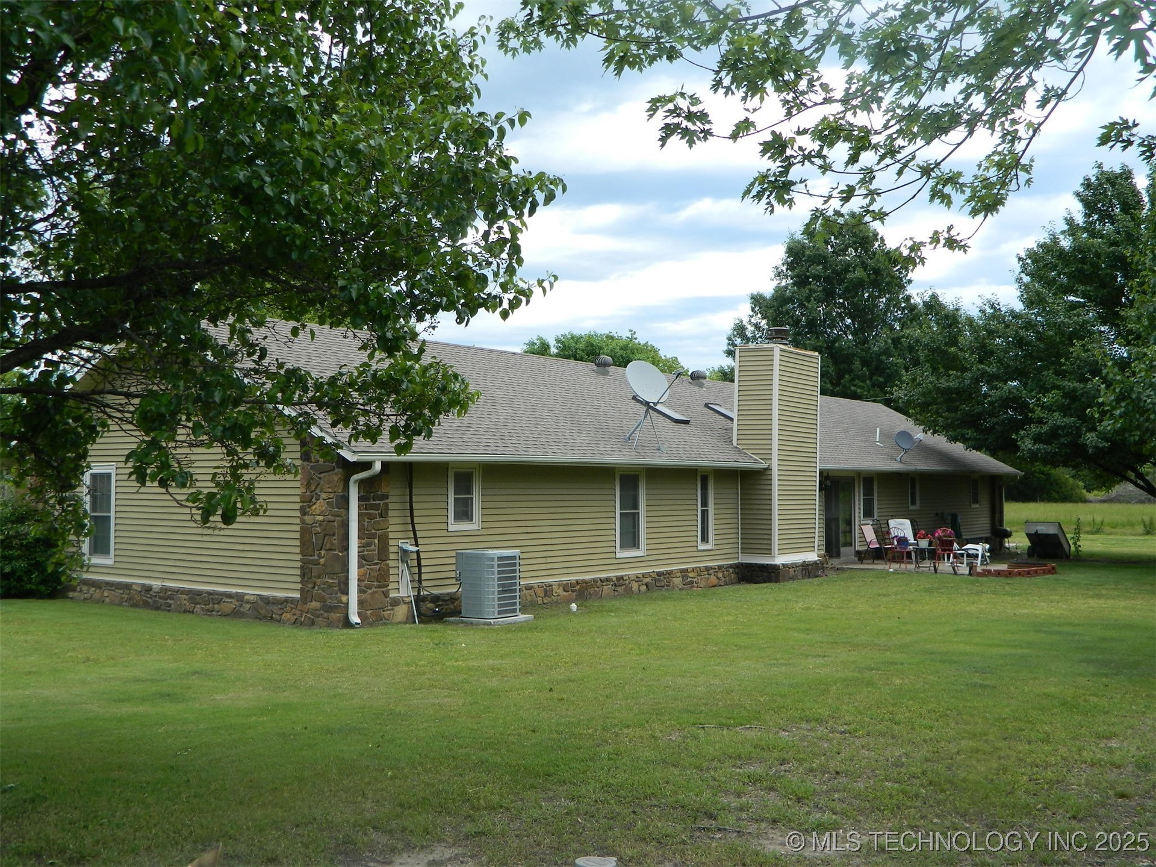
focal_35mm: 35
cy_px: 434
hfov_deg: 52.6
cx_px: 578
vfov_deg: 40.7
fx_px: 1169
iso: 80
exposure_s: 1/500
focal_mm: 6.2
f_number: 3.3
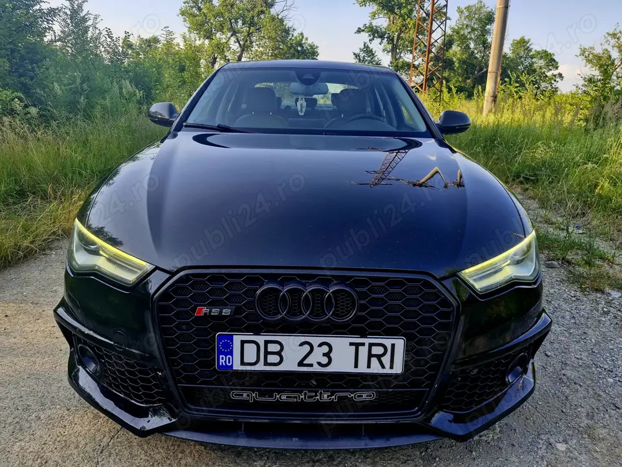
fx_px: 413
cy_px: 234
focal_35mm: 23
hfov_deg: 73.9
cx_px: 311
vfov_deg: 58.9
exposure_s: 1/476
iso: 50
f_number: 1.8
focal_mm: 5.54
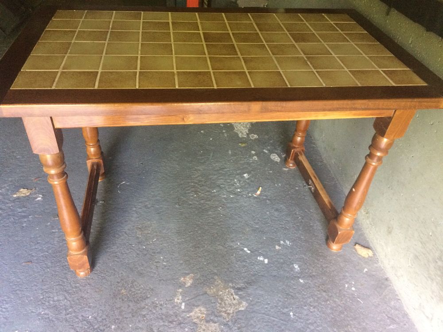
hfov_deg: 61.7
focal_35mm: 29
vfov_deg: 48.2
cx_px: 222
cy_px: 166
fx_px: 371
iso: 320
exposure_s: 1/33
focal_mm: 4.15
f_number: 2.2
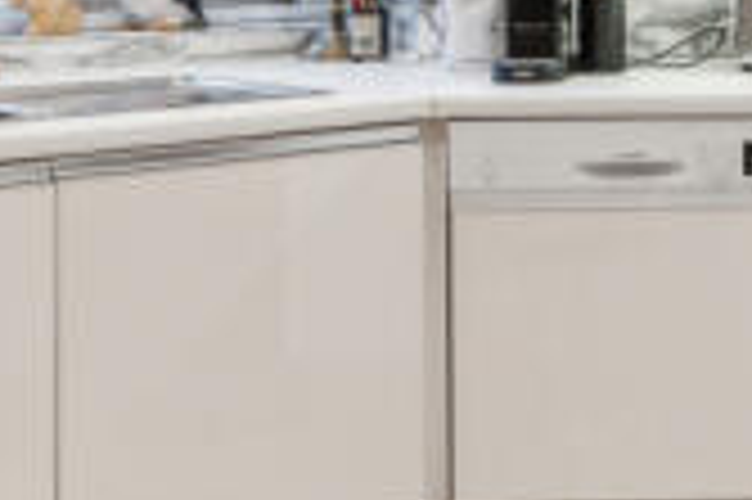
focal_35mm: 86
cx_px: 923
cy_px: -142
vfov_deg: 15.2
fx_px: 1795
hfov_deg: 21.8
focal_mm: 14
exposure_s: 1/6
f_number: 11
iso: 400
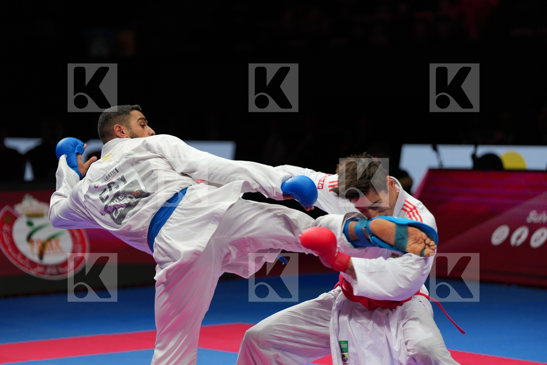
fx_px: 2552
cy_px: 182
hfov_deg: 12.2
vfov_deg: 8.2
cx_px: 274
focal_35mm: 168
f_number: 2.8
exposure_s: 1/1000
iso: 500
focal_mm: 168
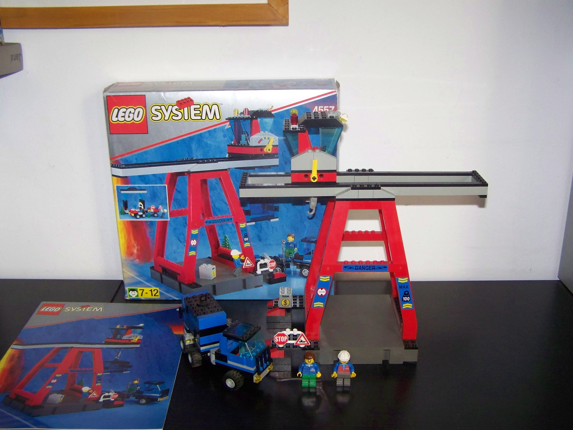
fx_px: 629
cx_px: 286
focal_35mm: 38
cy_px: 215
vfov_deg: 37.7
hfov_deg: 49.0
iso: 200
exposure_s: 1/30
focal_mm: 6.3
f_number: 2.8
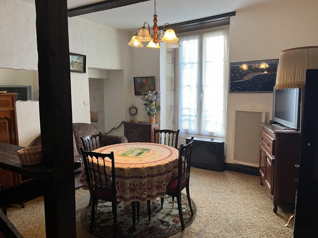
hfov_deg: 67.3
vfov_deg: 53.1
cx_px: 159
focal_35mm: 26
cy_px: 119
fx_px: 239
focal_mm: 5.1
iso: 125
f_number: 1.6
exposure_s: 1/50
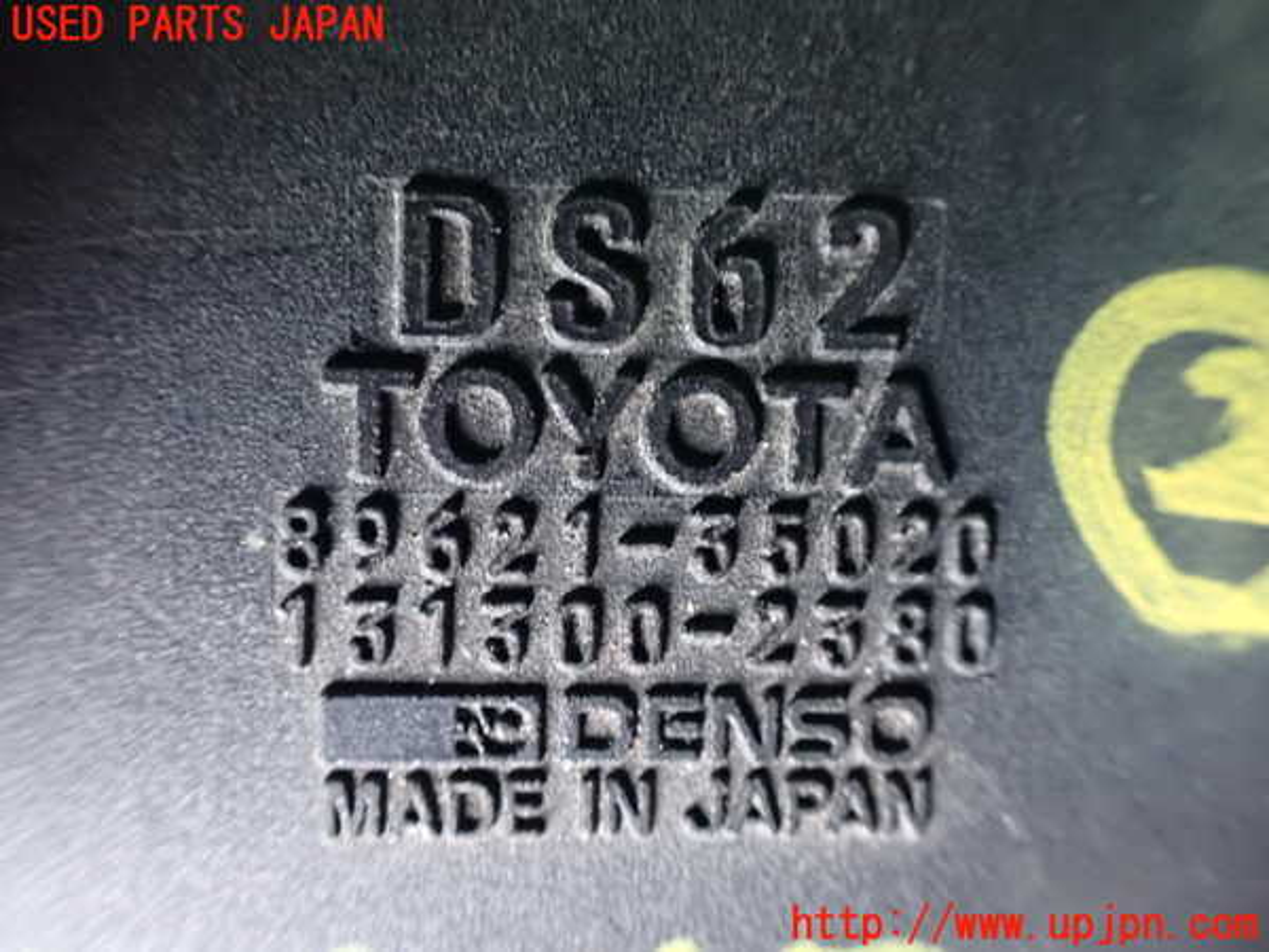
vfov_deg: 46.8
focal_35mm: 30
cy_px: 476
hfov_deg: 60.0
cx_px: 634
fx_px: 1100
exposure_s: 1/25
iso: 1600
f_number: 2.3
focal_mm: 5.4
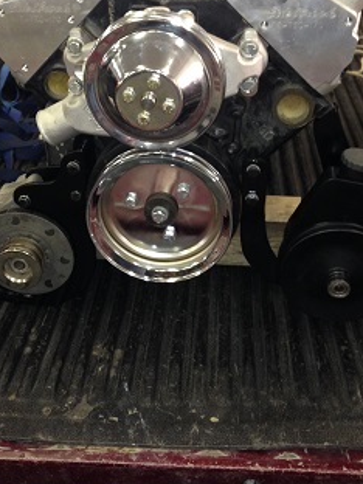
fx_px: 727
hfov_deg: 28.0
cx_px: 156
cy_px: 186
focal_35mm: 52
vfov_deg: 36.6
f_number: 2.4
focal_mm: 4.12
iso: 125
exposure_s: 1/20
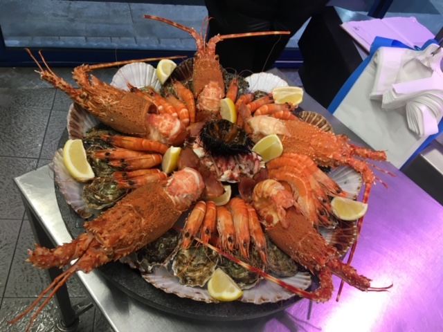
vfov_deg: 48.2
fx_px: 371
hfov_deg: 61.7
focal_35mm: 29
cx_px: 222
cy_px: 166
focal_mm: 4.15
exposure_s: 1/33
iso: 32
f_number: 2.2
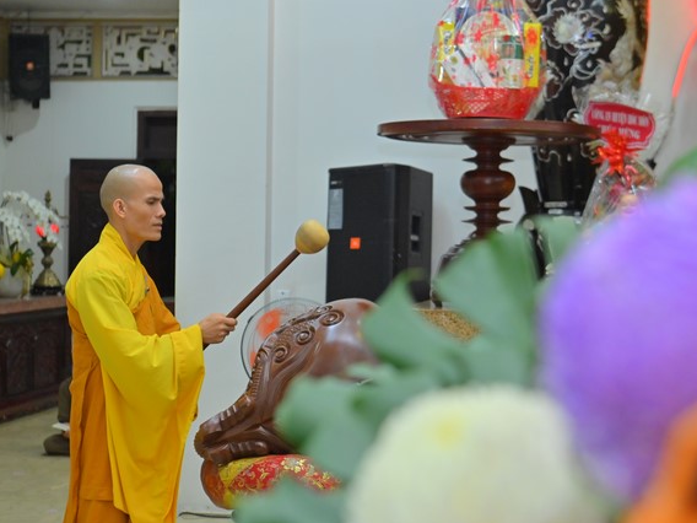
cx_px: 379
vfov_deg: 19.1
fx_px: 1550
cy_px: 265
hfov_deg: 25.3
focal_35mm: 77
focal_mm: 70
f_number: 4
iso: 2000
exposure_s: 1/160
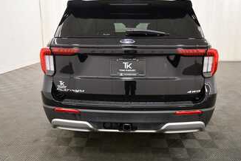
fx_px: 181
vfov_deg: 48.0
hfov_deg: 67.3
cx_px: 128
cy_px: 74
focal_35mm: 27
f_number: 5.3
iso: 1250
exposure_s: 1/125
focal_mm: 15
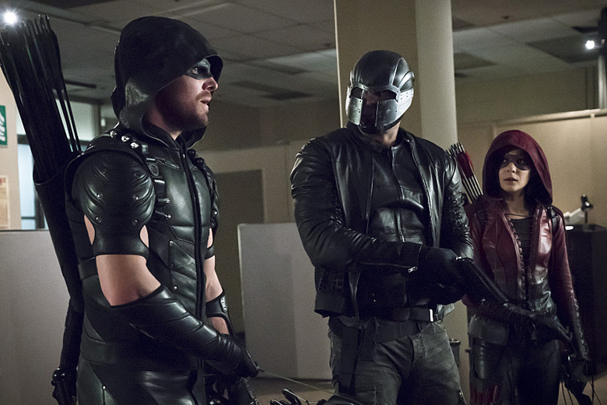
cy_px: 202
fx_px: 725
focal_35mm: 43
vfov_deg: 31.2
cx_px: 304
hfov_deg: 45.4
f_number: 4
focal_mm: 43
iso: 8000
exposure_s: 1/100
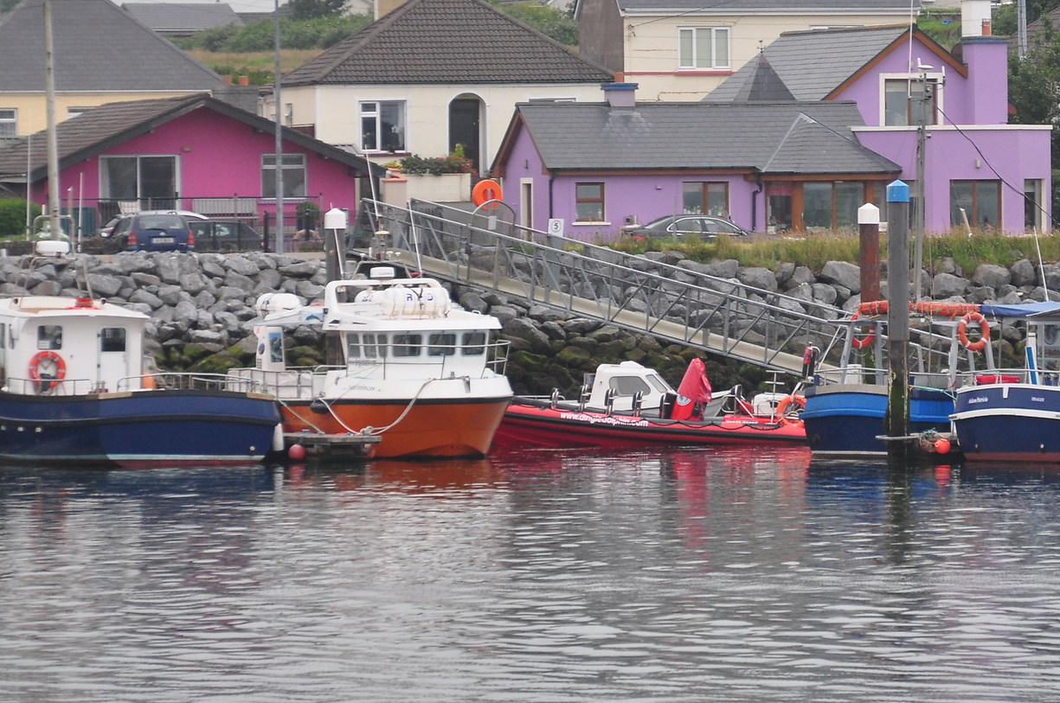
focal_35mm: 341
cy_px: 99
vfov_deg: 4.0
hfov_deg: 6.0
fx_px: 10026
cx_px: 962
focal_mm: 116
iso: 400
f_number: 5.6
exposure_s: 1/25
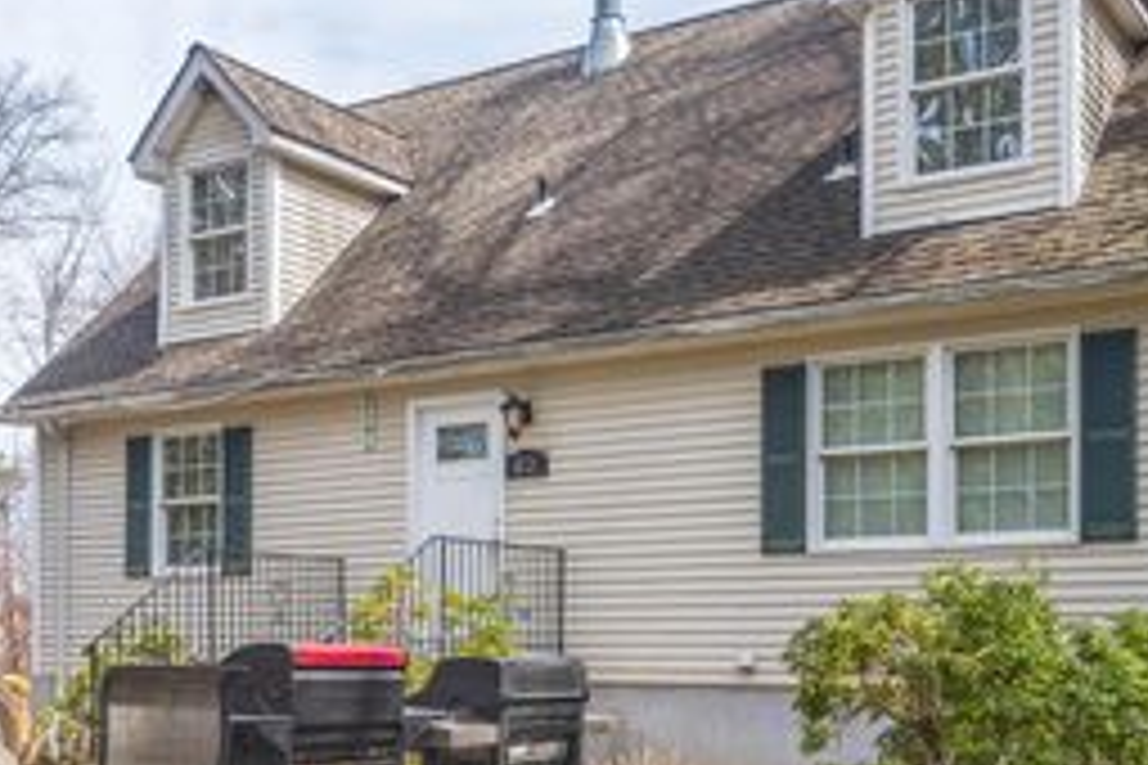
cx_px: 648
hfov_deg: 41.8
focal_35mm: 47
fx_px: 1499
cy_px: 551
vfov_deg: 28.3
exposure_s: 1/200
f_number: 7.1
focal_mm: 16
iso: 100
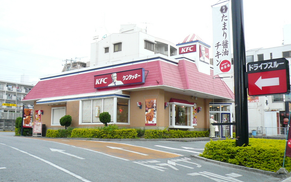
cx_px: 146
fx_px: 309
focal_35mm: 39
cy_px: 92
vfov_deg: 32.8
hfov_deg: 50.4
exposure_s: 1/100
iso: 100
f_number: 2.8
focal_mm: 4.6
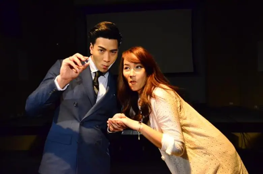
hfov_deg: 67.5
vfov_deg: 47.7
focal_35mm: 27
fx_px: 197
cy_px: 87
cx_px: 132
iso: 6400
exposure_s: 1/200
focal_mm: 18
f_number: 4.5
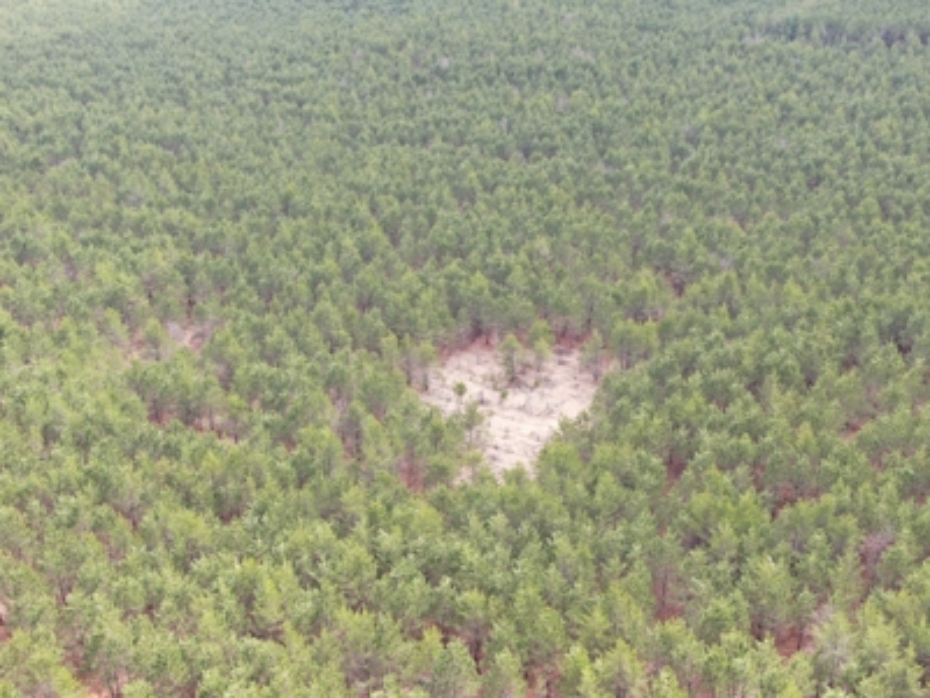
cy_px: 349
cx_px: 465
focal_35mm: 46
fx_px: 1236
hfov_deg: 41.2
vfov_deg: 31.5
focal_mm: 8.23
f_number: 3.7
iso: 100
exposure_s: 1/120
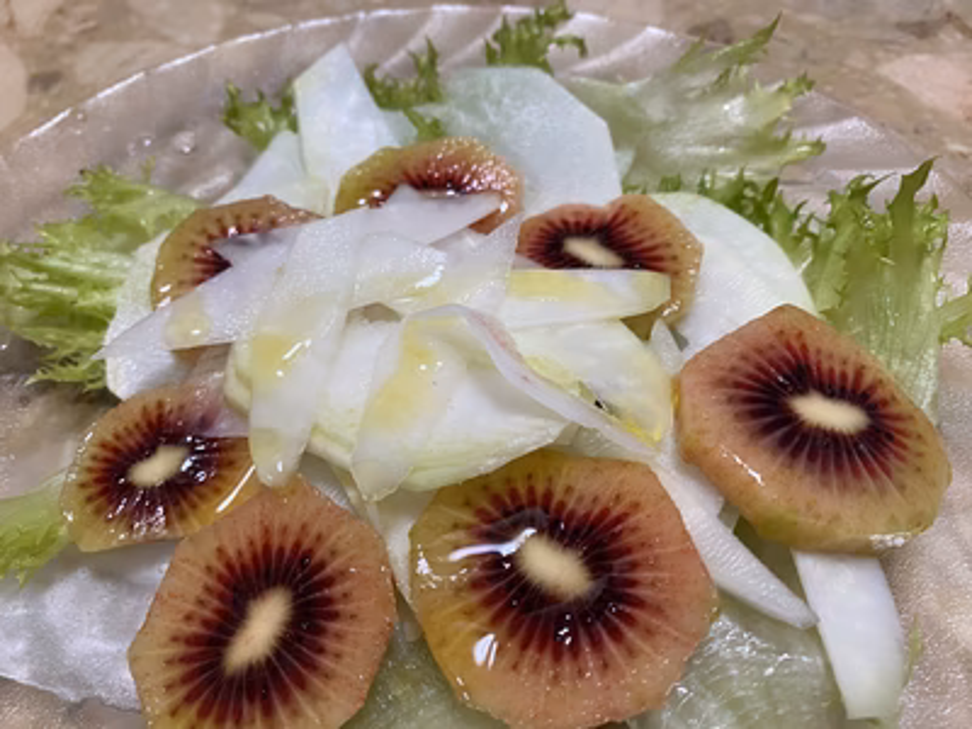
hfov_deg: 69.4
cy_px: 364
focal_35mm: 25
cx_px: 486
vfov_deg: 54.9
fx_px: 702
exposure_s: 1/50
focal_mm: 4.25
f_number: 1.8
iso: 160
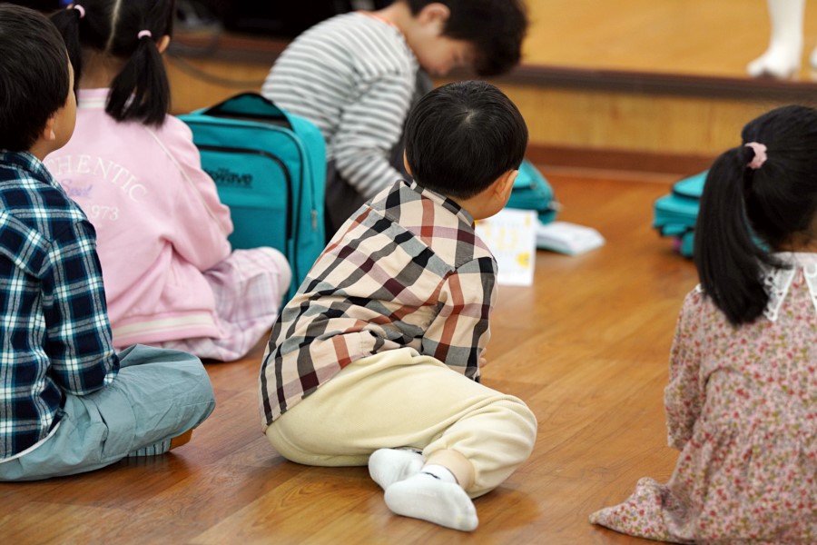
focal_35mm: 200
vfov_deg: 6.9
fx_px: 4539
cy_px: 272
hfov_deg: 10.3
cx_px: 408
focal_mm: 200
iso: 1600
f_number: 3.5
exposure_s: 1/250
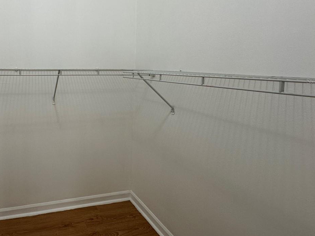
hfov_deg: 65.8
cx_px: 68
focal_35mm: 24
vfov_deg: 55.8
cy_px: 81
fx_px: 218
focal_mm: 2.22
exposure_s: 1/120
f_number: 2.2
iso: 80
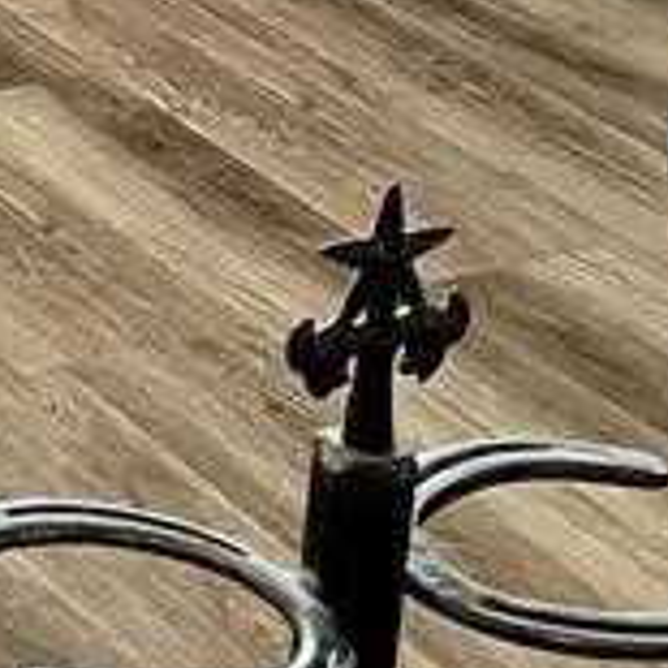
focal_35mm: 152
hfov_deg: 9.9
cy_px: -681
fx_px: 3319
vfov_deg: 10.5
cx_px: -987
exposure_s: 1/60
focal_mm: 5.1
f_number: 1.6
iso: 125
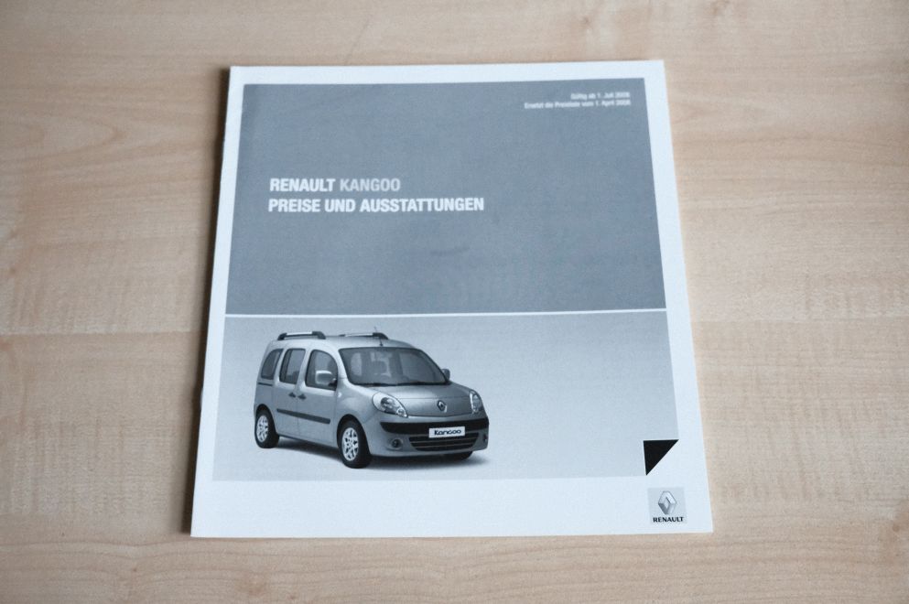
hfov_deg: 53.2
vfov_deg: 36.8
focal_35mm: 36
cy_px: 302
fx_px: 908
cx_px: 454
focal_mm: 24.3
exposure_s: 1/450
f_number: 3.6
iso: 6400
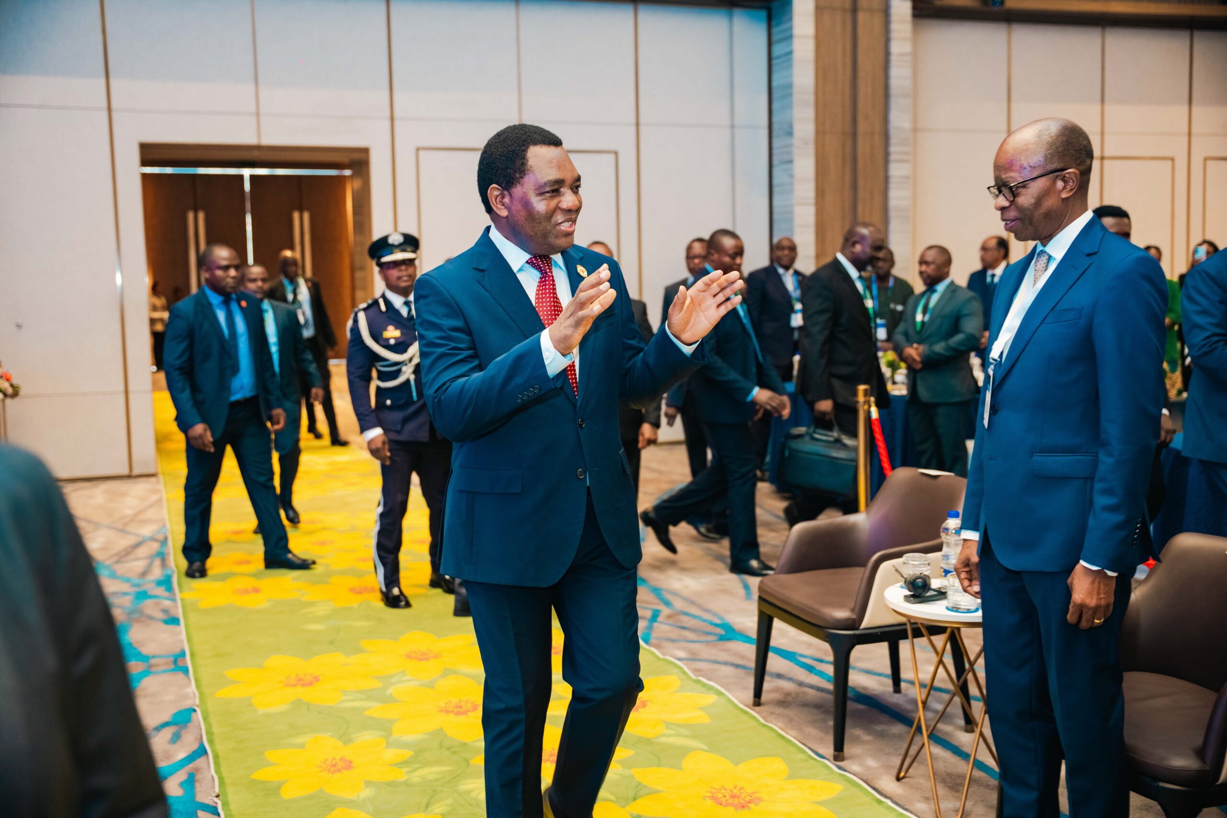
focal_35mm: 38
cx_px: 614
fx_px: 1305
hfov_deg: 50.3
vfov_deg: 34.8
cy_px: 409
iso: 1600
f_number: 2.8
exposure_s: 1/125
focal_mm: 38.3
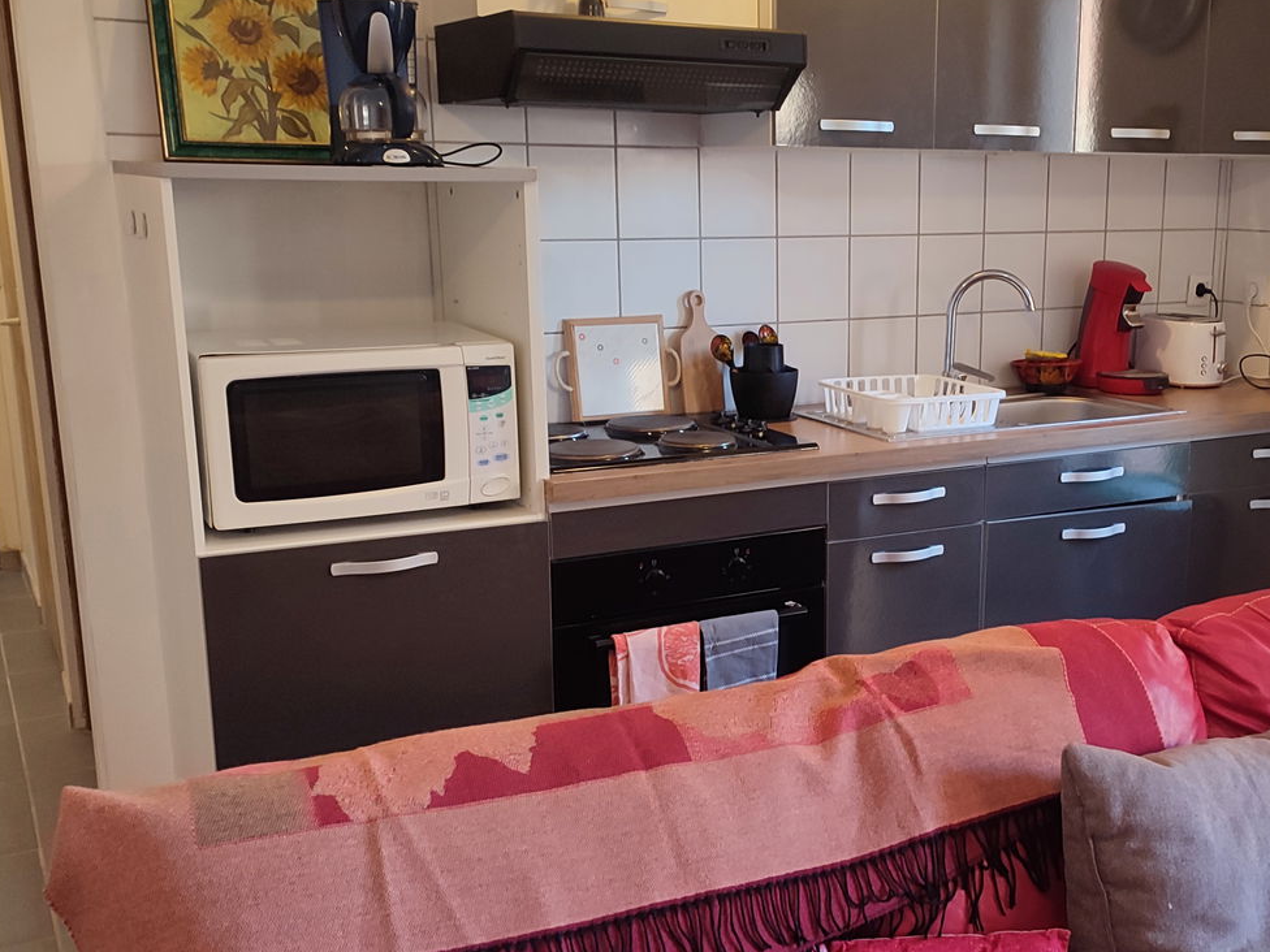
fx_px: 1504
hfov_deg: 45.0
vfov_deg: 35.1
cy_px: 536
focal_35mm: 41
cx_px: 864
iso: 203
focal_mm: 6.04
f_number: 1.9
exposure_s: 1/33
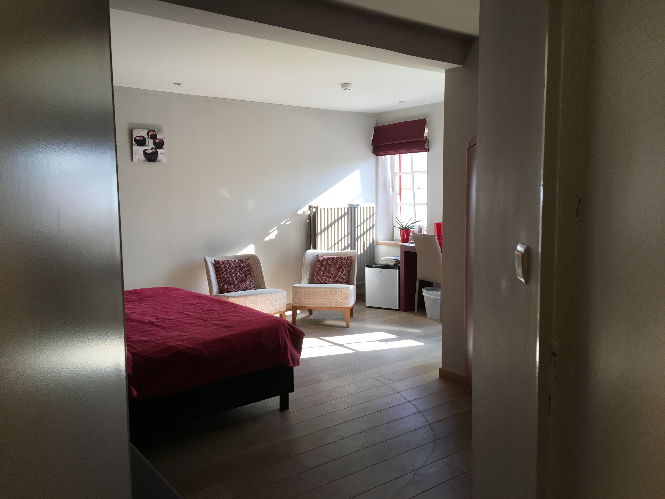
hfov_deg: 61.7
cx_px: 332
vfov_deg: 48.2
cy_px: 250
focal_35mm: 29
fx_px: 557
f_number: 2.2
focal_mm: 4.15
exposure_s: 1/33
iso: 25
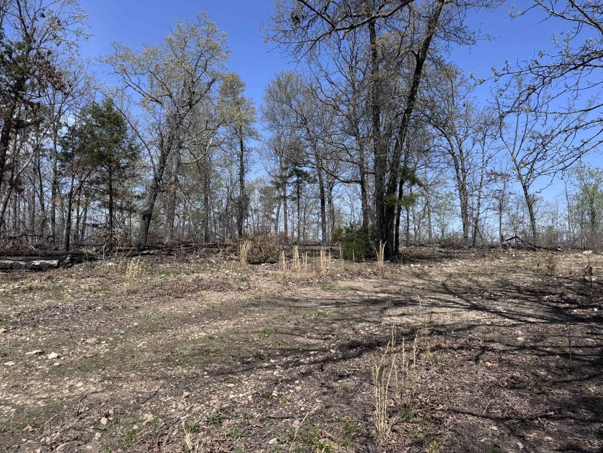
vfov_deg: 56.8
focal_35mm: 24
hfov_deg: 71.6
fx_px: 418
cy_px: 226
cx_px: 302
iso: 80
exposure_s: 1/4049
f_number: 1.78
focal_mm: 6.76
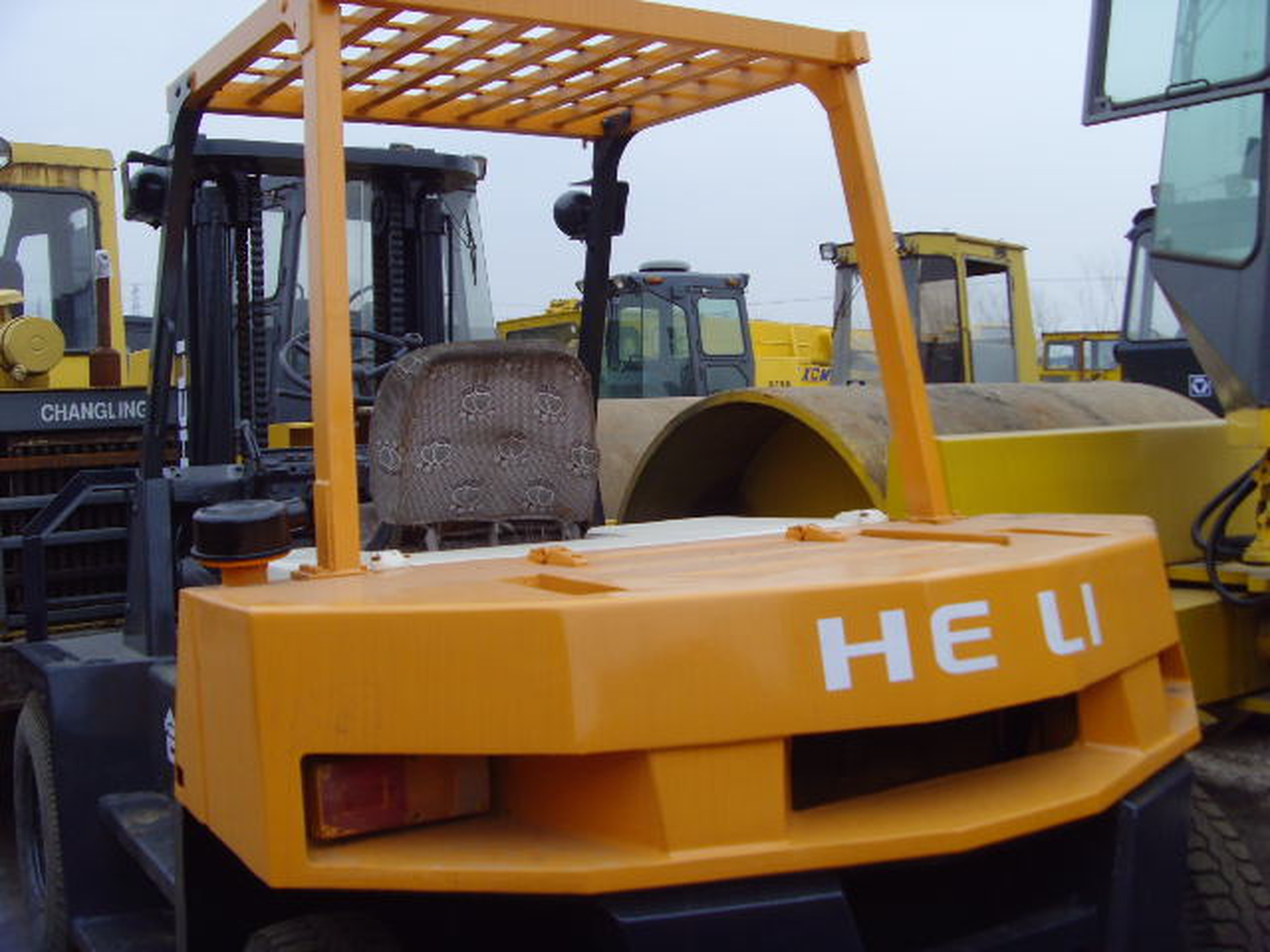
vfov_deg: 36.8
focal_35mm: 39
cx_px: 635
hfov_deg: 47.9
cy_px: 476
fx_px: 1431
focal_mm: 6.6
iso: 80
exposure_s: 1/180
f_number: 3.5
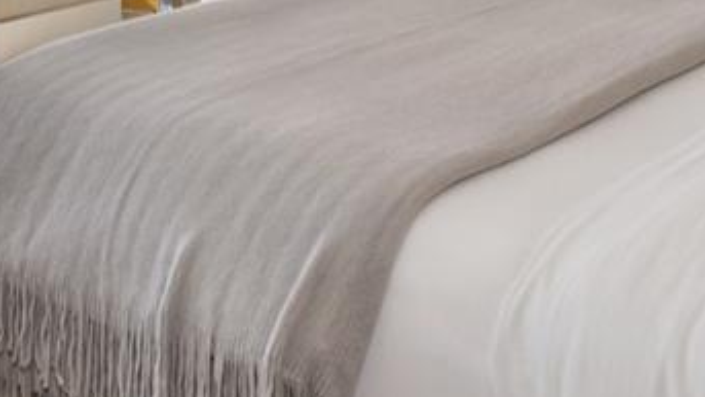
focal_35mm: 83
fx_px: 1552
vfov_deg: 13.0
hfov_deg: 23.1
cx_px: -177
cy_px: -354
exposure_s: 1/400
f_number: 6.3
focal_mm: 17
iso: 320
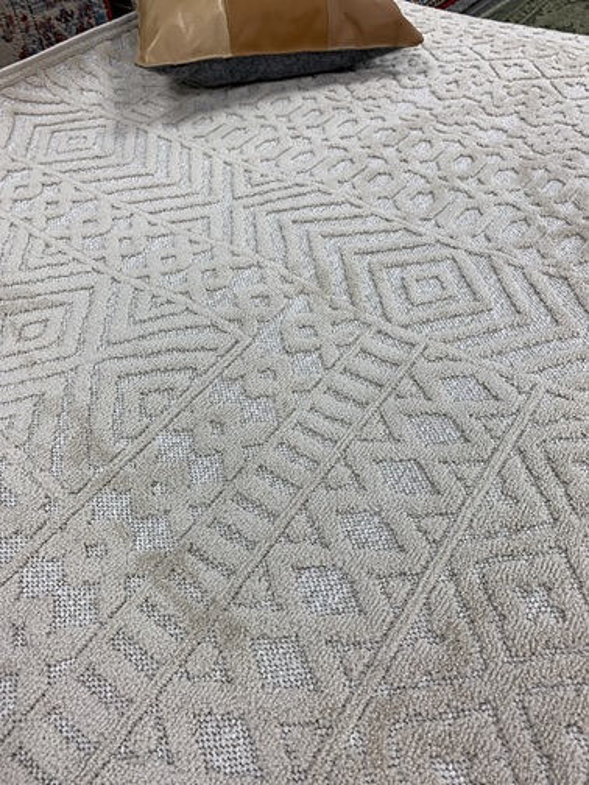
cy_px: 392
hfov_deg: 53.1
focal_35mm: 26
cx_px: 294
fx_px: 590
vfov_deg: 67.3
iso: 50
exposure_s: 1/100
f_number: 1.8
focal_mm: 4.25
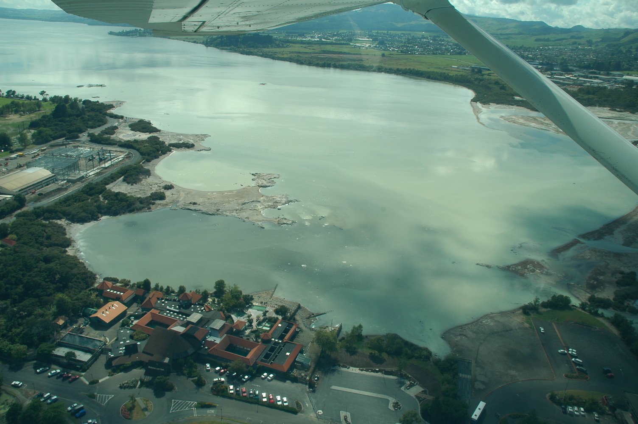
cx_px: 319
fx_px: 478
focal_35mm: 27
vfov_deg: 47.8
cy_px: 212
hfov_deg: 67.4
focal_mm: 18
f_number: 10
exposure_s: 1/250
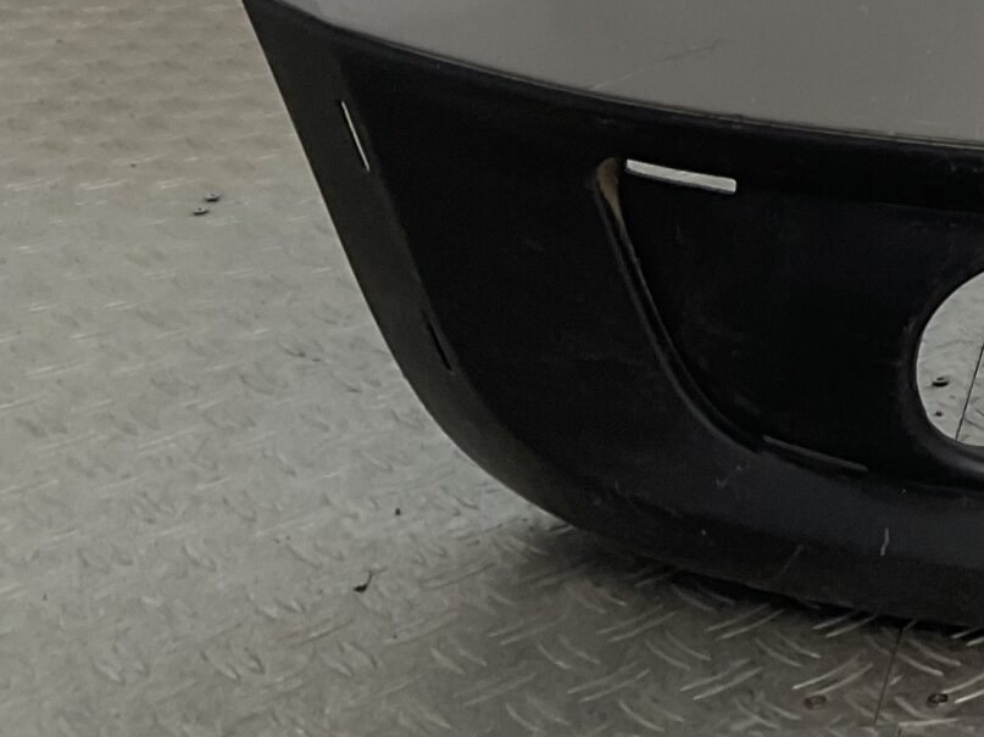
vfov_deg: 15.0
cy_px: -320
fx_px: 2615
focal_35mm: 92
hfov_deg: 18.4
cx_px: 1551
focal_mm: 3
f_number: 1.8
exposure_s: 1/268
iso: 16
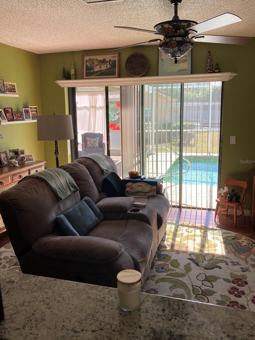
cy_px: 162
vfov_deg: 59.9
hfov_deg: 46.8
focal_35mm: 30
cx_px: 125
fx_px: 295
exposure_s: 1/121
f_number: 1.8
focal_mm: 3.99
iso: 25
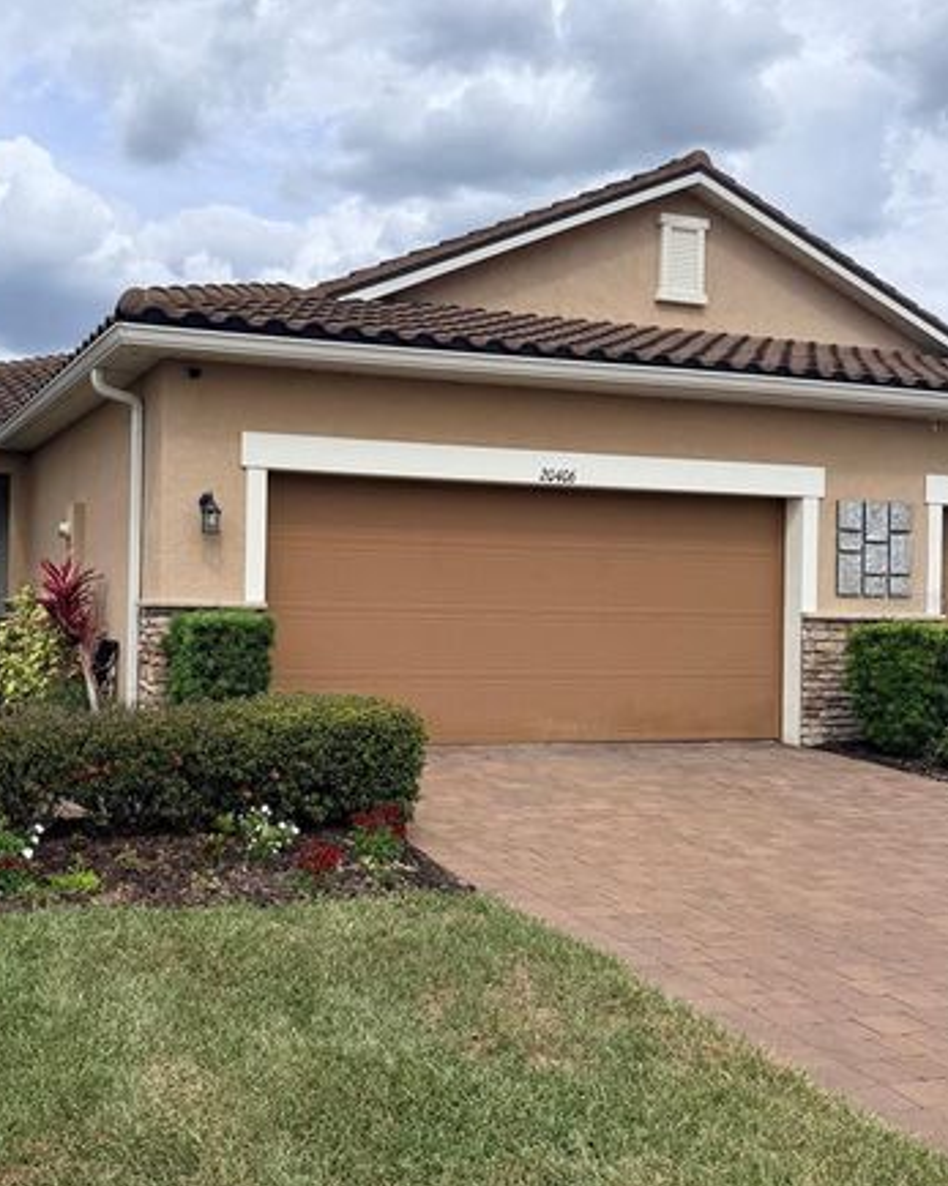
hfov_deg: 40.5
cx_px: 295
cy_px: 600
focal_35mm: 36
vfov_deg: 50.3
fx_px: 1263
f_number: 1.78
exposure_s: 1/5714
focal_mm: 6.76
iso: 80
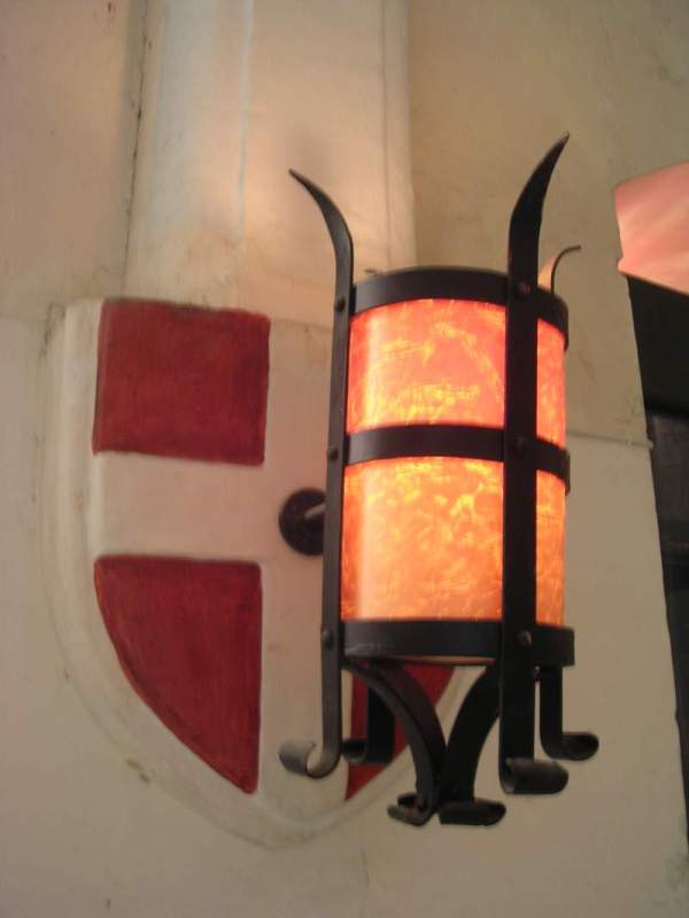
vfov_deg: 49.0
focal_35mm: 38
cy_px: 459
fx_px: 1008
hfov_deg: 37.7
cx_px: 344
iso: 128
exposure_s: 1/3.4
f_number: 2.8
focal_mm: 5.8
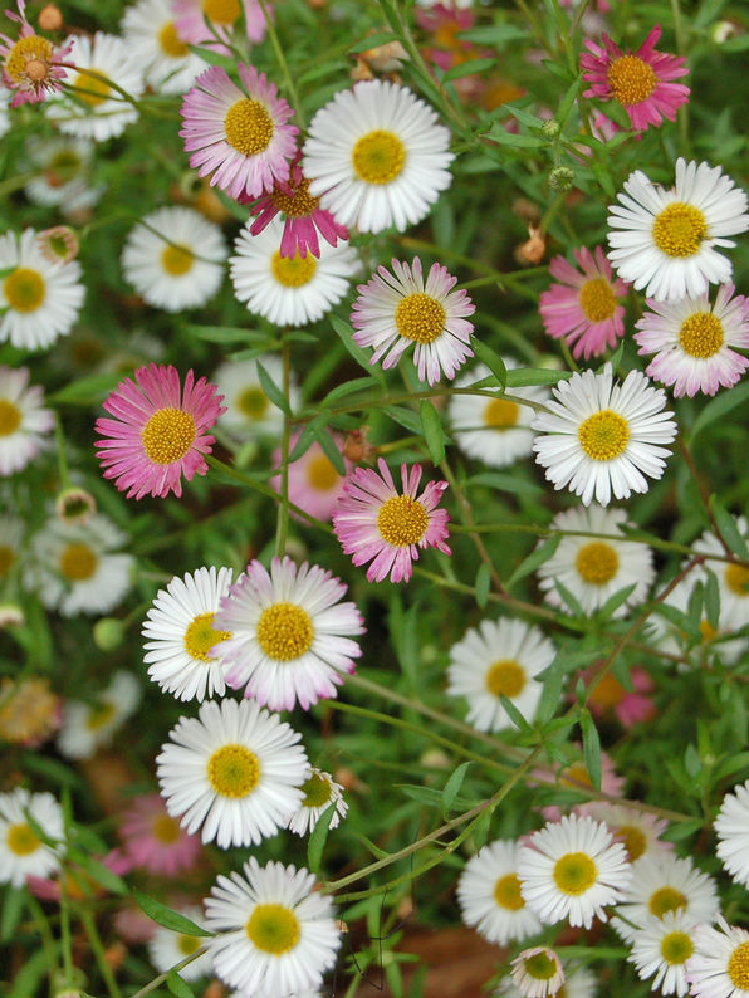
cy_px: 498
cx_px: 430
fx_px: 3452
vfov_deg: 16.4
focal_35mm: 120
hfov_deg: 12.4
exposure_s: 1/80
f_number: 5.6
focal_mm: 55
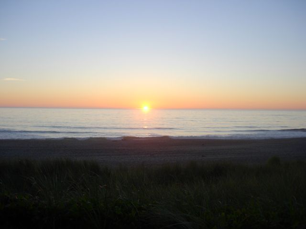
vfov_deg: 37.7
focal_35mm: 38
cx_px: 153
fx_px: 336
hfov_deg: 49.0
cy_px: 114
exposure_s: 1/264
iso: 64
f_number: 2.8
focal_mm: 7.8
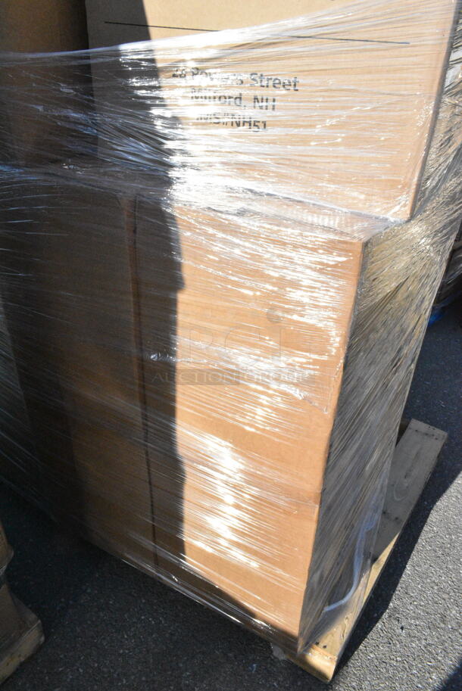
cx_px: 231
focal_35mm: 27
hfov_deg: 48.0
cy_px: 346
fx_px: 519
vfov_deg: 67.3
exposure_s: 1/1600
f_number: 20
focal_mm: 18
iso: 6400
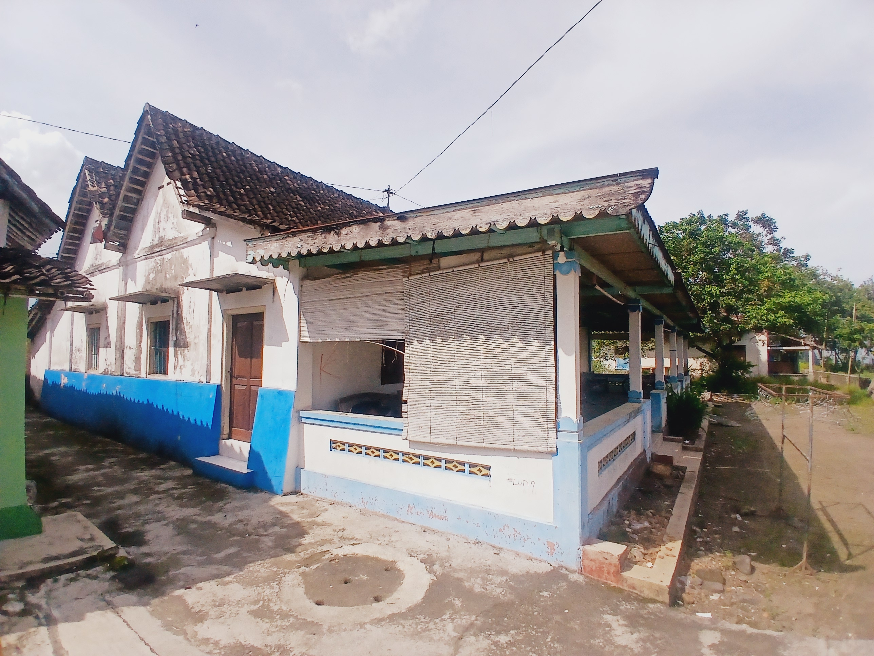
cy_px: 328
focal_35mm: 17
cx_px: 437
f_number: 2.2
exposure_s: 1/1873
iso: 50
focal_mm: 1.4
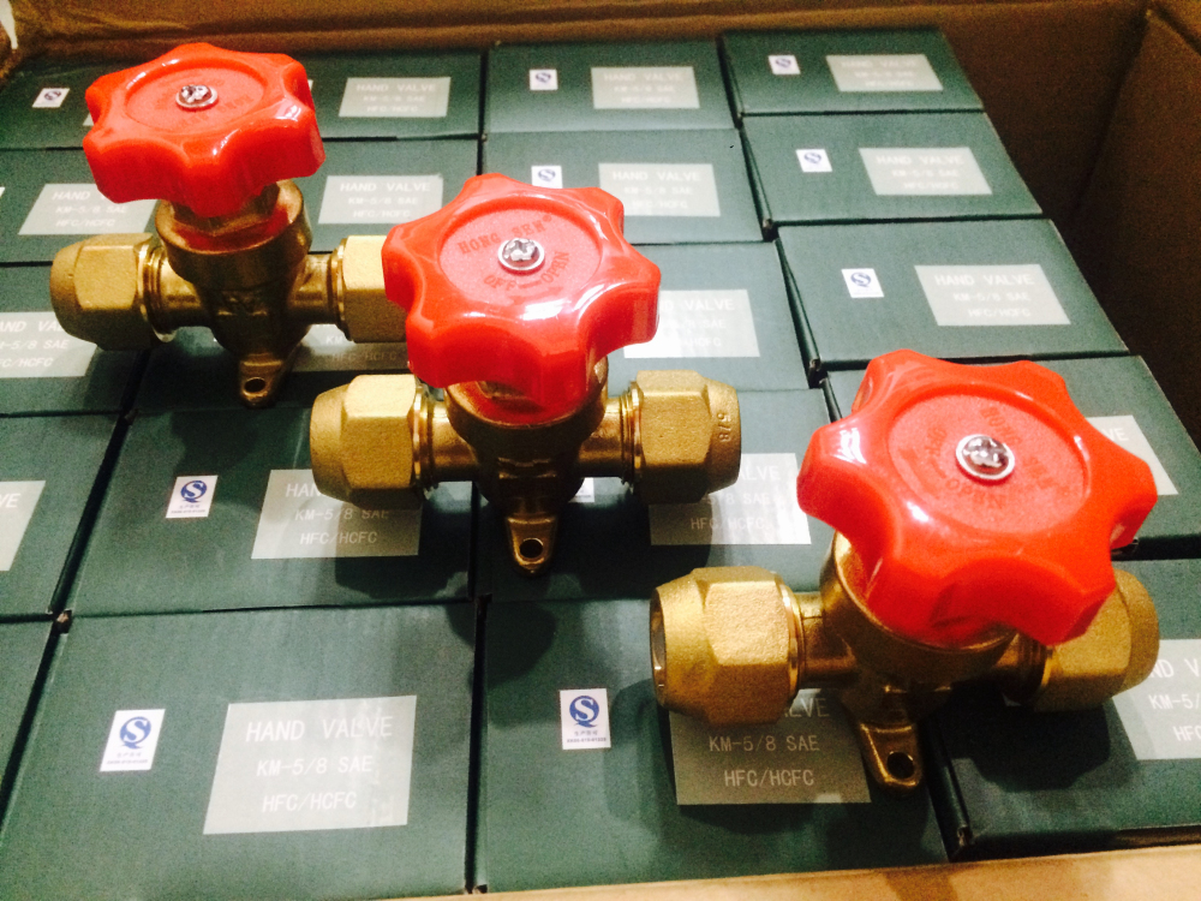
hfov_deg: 61.7
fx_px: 1006
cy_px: 450
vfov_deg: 48.2
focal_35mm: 29
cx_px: 600
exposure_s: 1/17
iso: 320
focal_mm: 4.15
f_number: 2.2
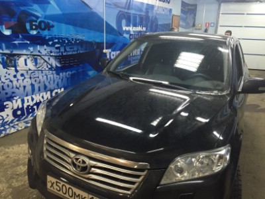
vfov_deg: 48.2
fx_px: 222
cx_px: 132
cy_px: 100
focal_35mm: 29
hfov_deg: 61.7
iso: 250
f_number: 2.2
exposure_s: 1/33
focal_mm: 4.15
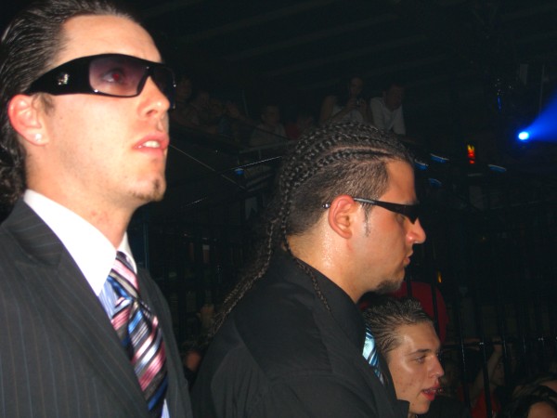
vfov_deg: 25.7
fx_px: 917
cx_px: 278
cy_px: 209
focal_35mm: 57
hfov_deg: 33.8
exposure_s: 1/60
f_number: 3.6
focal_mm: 11.8
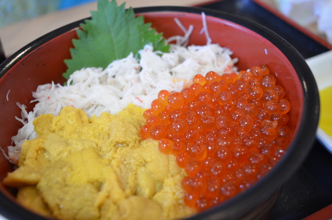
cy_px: 110
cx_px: 166
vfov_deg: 34.1
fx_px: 359
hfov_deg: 49.6
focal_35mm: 39
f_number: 4
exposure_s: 1/40
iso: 800
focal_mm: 26
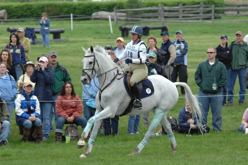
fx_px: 2683
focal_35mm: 390
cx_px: 124
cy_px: 82
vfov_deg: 3.5
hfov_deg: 5.3
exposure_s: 1/500
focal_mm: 260
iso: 500
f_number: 7.6
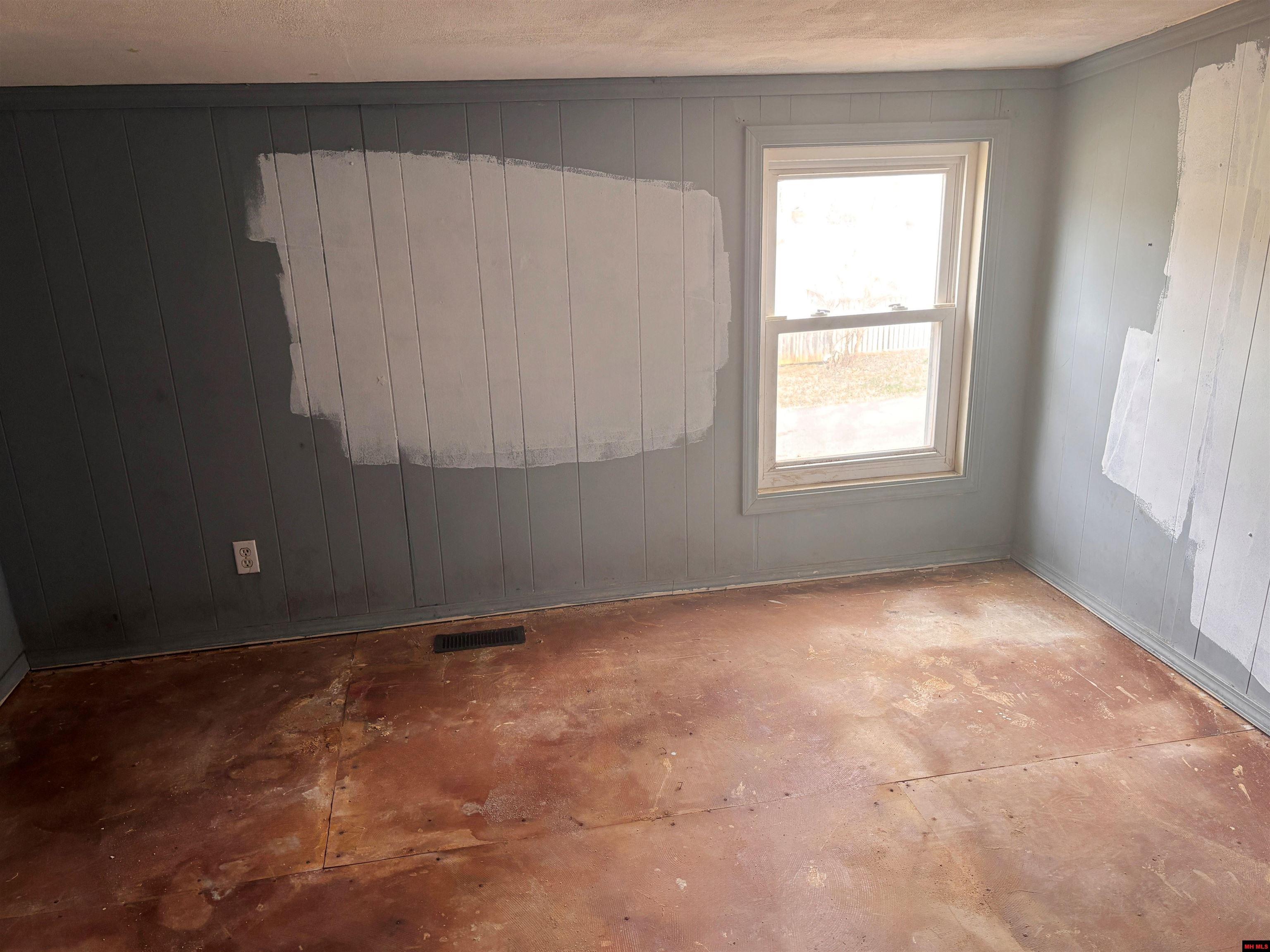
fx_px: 954
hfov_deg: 67.3
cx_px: 635
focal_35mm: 26
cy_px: 476
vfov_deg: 53.1
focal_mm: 5.96
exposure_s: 1/74
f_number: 1.6
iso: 125
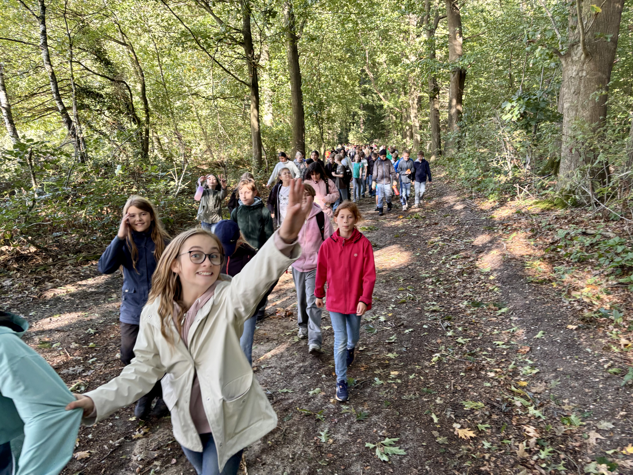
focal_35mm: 26
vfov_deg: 53.1
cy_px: 238
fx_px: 475
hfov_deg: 67.3
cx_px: 316
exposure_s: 1/114
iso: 125
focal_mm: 5.96
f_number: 1.6
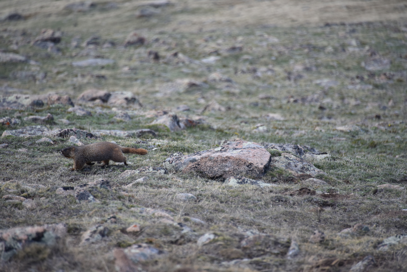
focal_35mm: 300
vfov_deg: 4.6
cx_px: 204
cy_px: 136
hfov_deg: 6.9
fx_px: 3392
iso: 500
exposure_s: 1/640
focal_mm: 300
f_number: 5.6
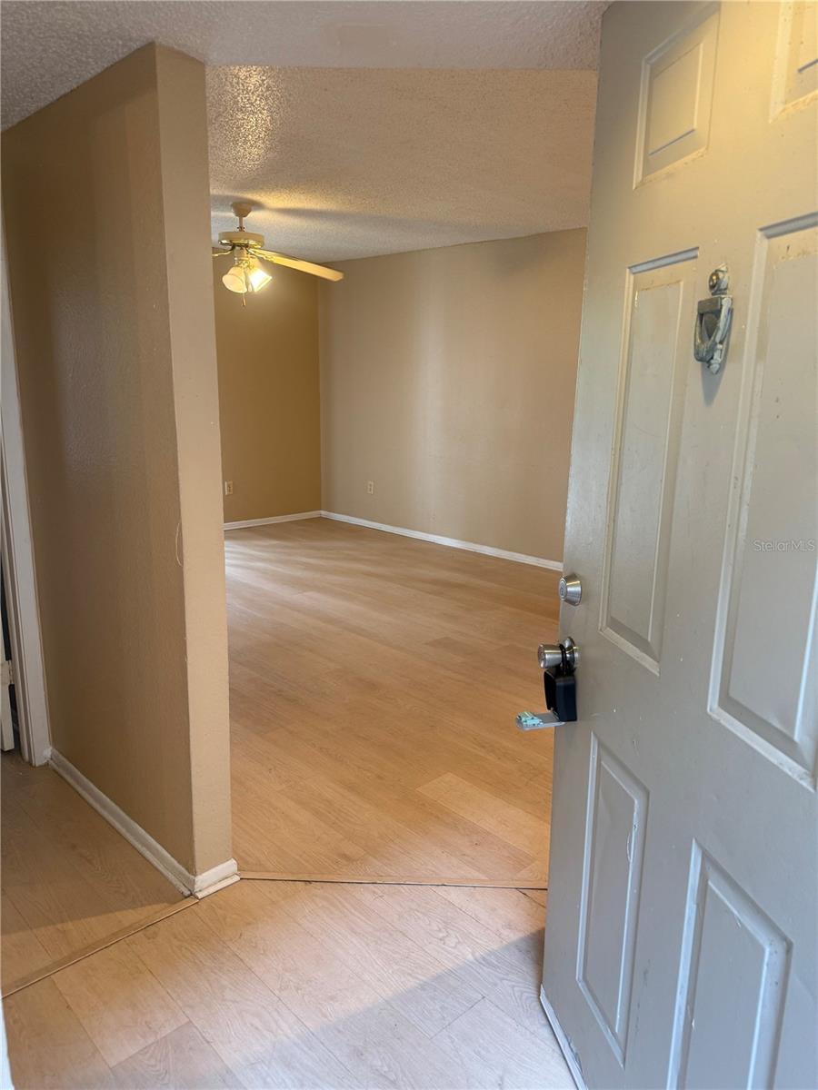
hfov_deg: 56.8
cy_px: 545
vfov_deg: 71.6
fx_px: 756
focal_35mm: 24
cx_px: 409
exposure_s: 1/60
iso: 160
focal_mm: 6.76
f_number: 1.78
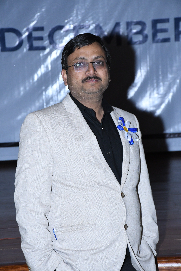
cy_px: 136
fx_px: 958
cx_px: 90
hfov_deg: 10.8
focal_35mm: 127
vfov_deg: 16.1
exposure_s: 1/100
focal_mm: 85
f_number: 7.1
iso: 2500
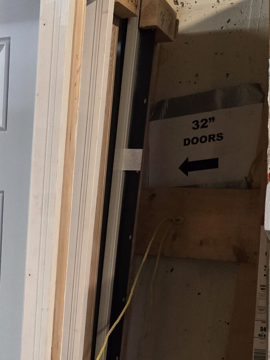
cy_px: 371
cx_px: -90
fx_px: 666
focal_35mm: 64
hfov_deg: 20.7
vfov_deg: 28.2
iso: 400
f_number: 1.8
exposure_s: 1/120
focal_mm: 5.4
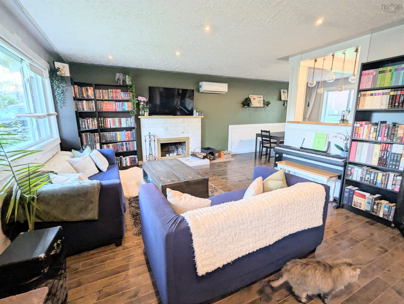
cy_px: 152
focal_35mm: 16
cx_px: 202
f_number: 2.2
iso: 147
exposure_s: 1/30
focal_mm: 2.35
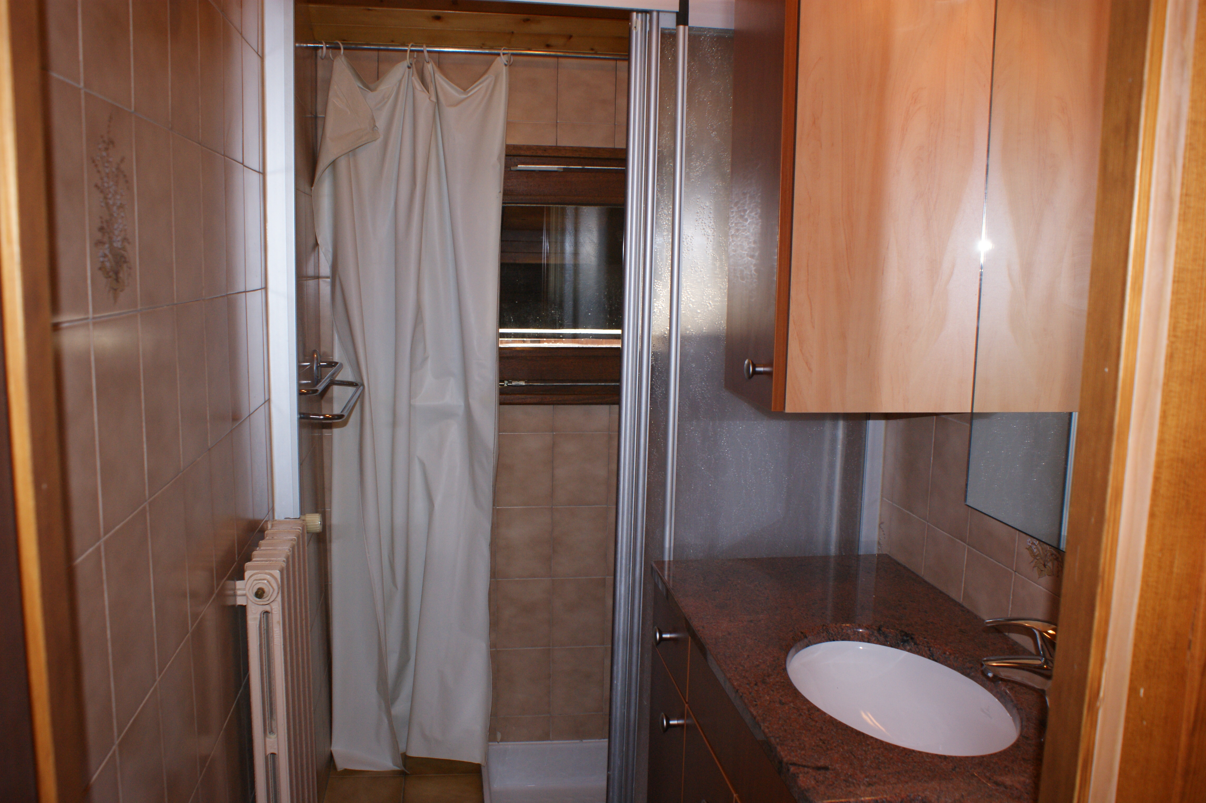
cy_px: 402
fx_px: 1004
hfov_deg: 62.0
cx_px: 603
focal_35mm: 30
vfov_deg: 43.6
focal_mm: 20
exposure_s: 1/60
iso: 400
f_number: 5.6
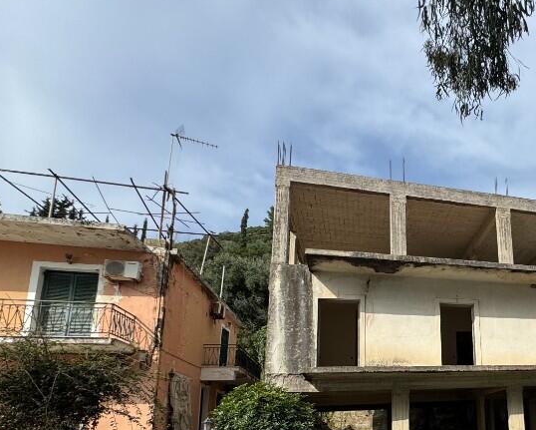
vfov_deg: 51.5
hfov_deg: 56.4
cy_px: 344
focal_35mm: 26
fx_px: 413
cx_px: 488
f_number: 2.2
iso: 50
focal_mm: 2.22
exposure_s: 1/1832
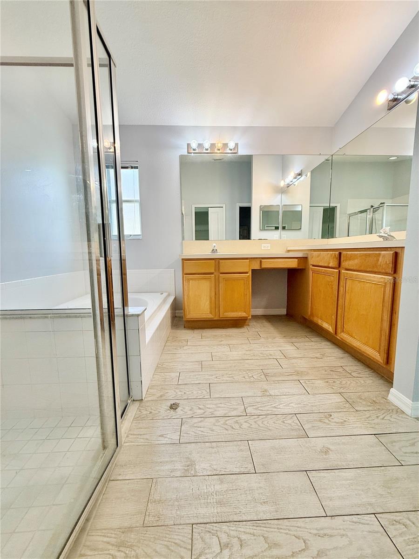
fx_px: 226
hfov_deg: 85.7
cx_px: 210
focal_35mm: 14
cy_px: 280
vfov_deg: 102.1
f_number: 2.2
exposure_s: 1/120
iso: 125
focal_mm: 2.22
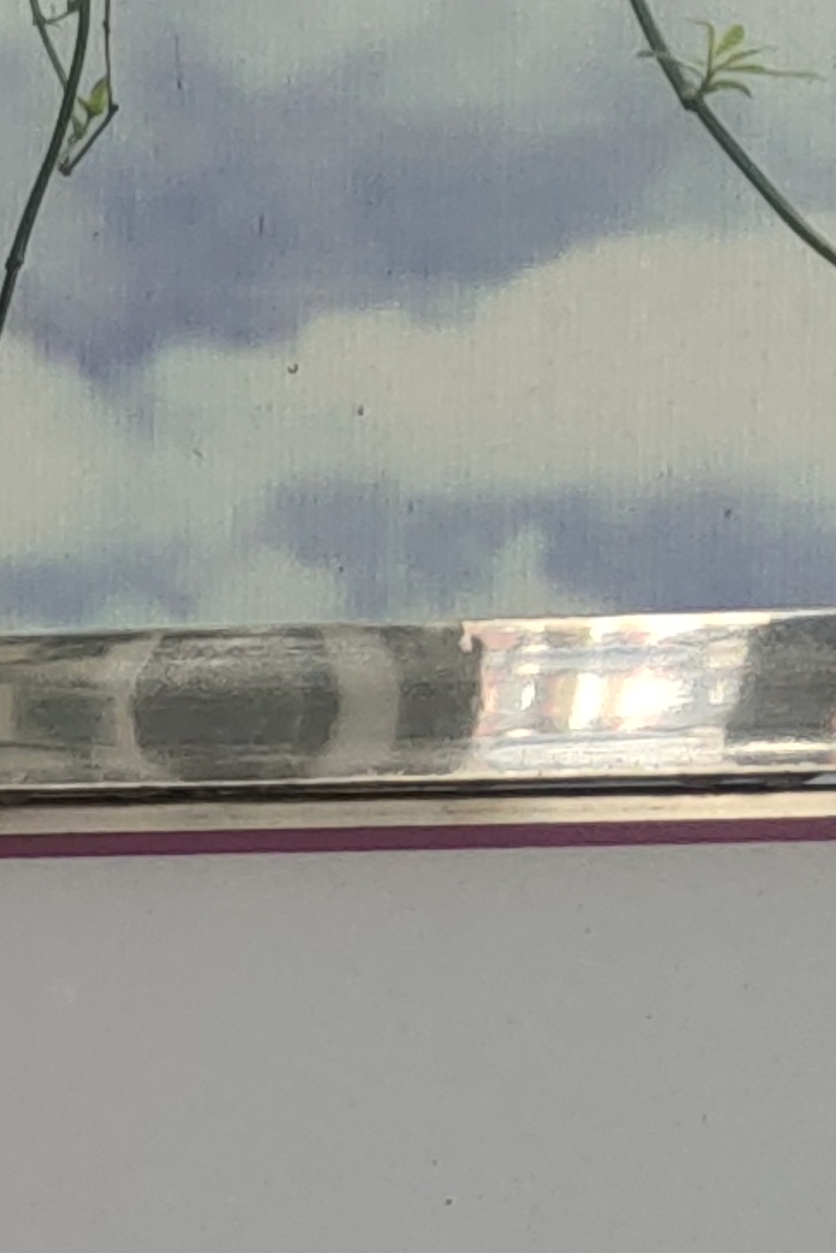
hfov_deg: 7.4
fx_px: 6023
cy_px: 1563
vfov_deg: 11.6
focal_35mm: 173
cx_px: -1288
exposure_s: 1/237
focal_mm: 4.35
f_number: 1.79
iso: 50
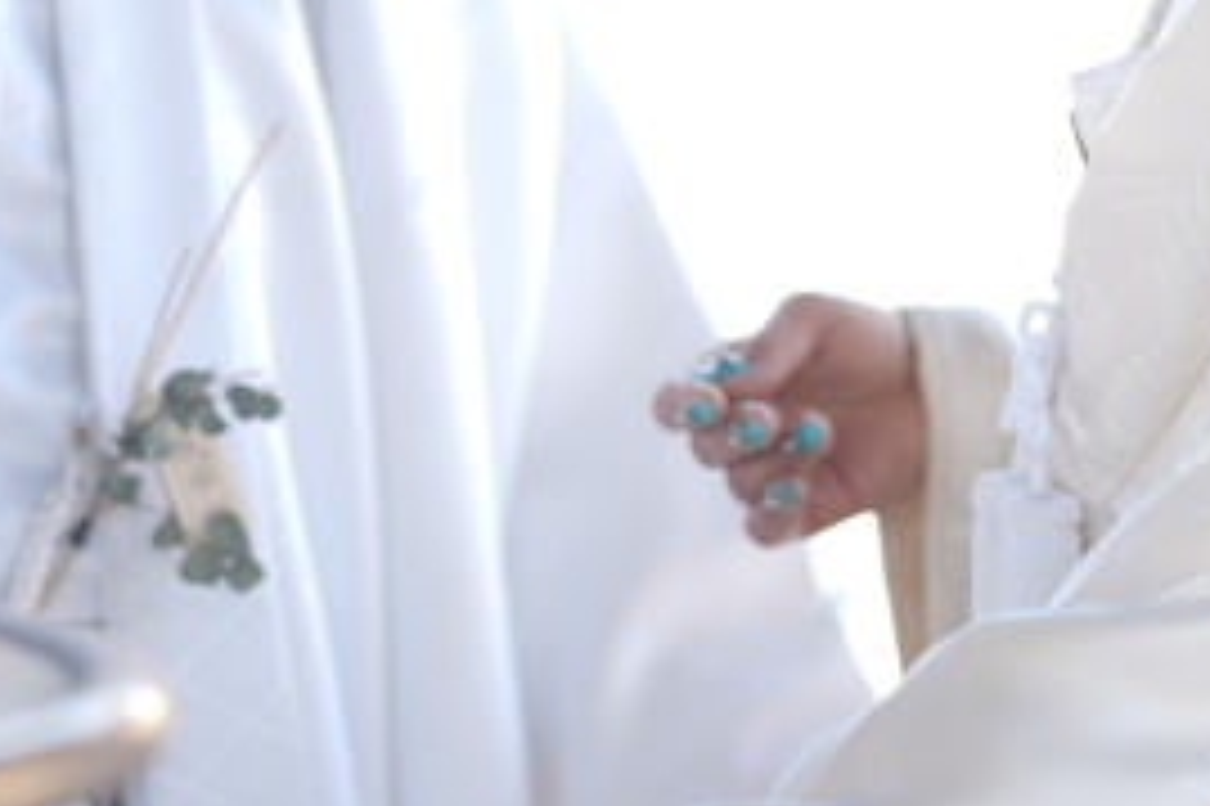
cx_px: 765
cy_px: -29
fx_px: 13469
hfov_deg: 5.1
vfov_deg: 3.4
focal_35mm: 401
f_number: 1.8
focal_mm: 135
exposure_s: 1/100
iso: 50
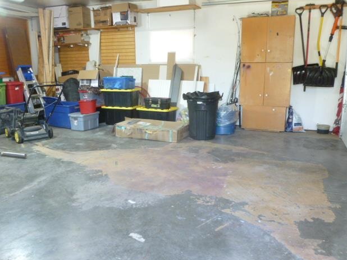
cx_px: 171
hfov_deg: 61.7
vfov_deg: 48.2
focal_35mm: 29
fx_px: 291
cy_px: 131
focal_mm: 5
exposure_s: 1/20
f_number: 3.3
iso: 400
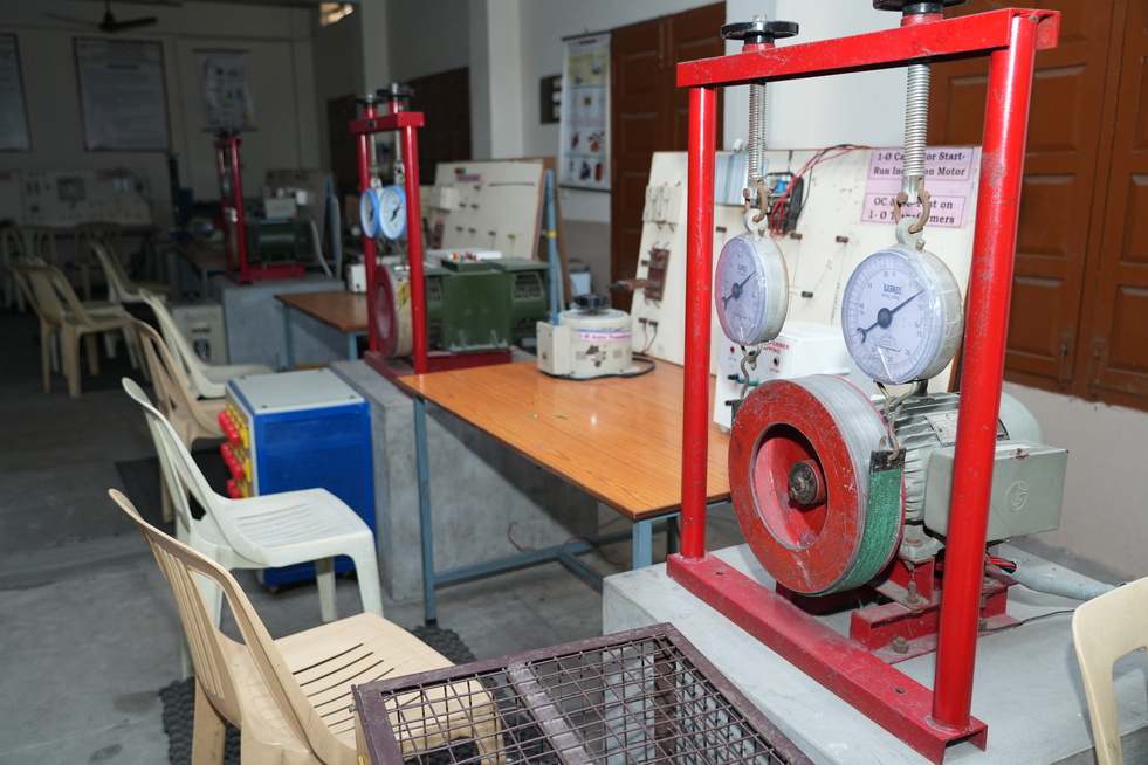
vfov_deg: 43.6
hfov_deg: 61.9
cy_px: 382
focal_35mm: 30
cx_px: 574
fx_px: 957
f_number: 4
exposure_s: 1/160
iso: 1250
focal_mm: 30
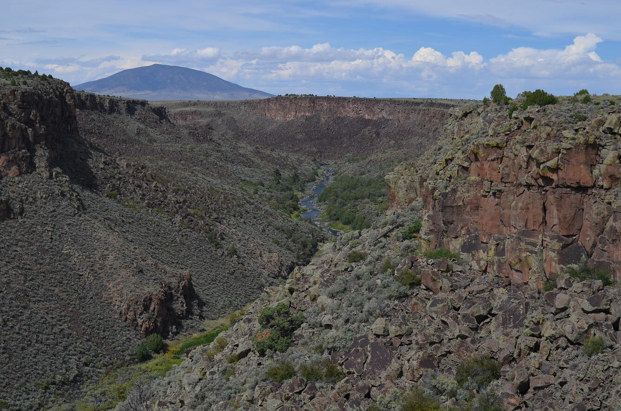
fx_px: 1033
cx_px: 310
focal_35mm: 60
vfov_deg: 22.5
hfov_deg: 33.5
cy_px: 206
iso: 100
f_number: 6.3
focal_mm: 40
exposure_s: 1/160
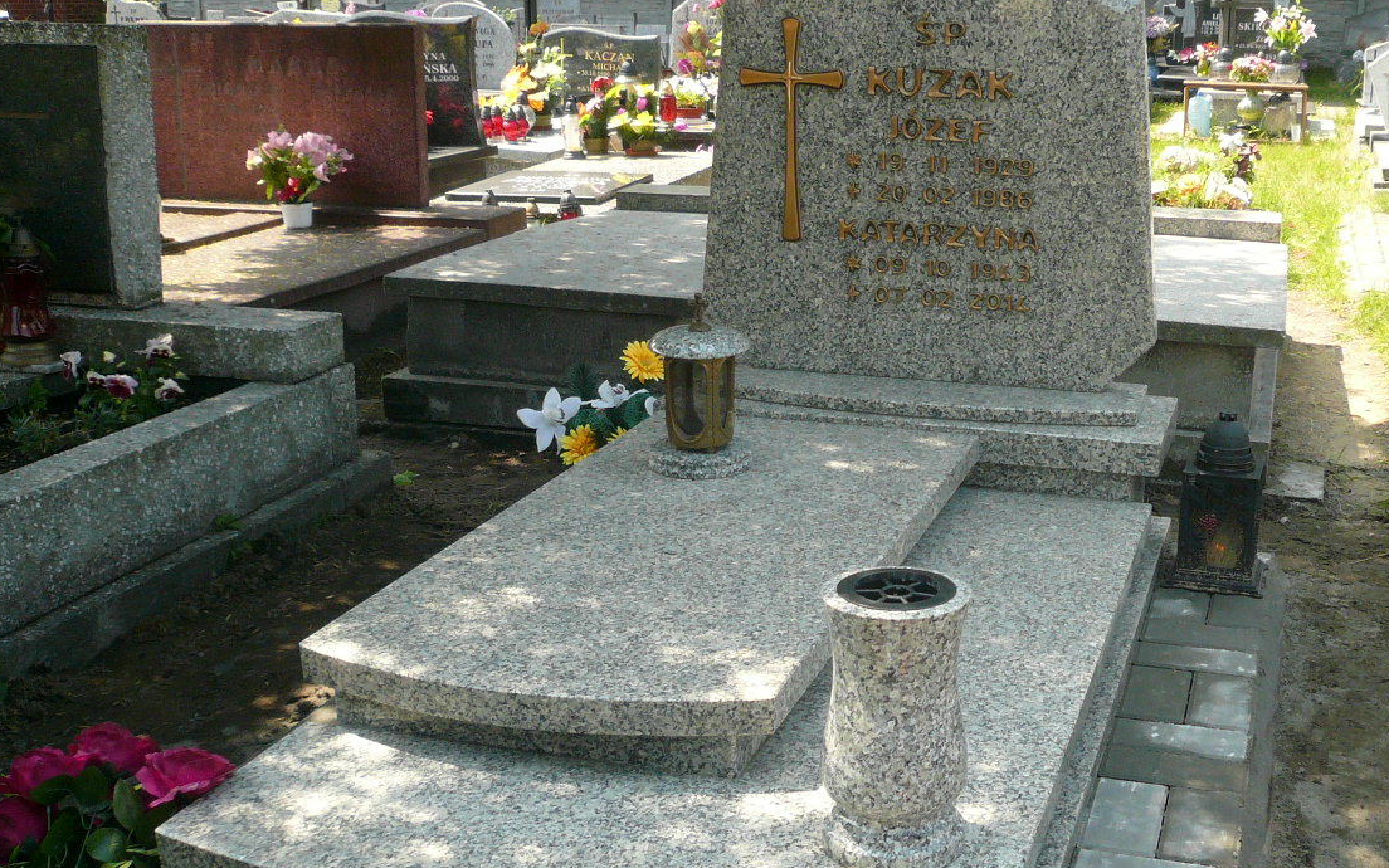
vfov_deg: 29.8
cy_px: 487
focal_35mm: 43
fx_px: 1628
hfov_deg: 45.4
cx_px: 951
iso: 100
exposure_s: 1/400
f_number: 2.8
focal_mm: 4.6
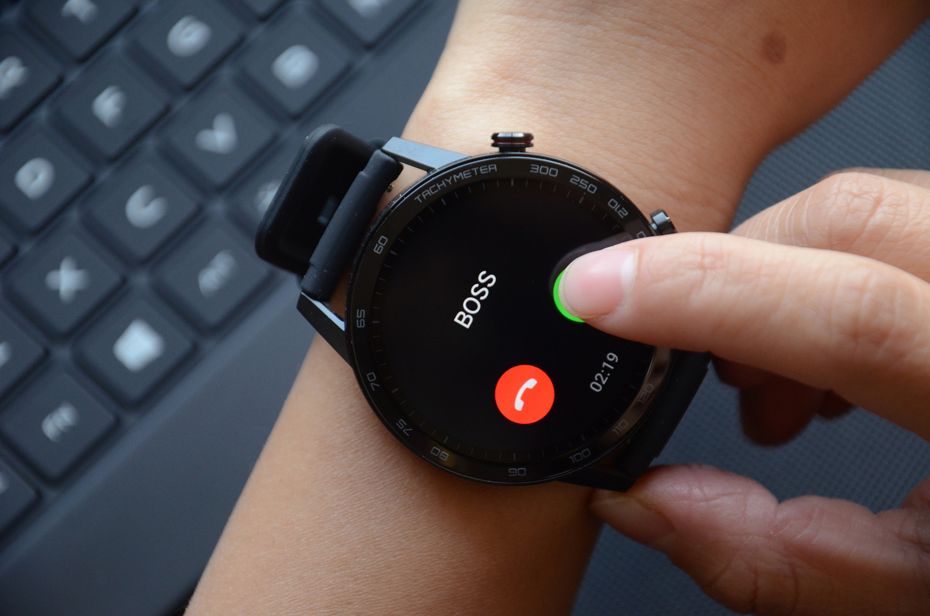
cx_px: 465
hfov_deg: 13.1
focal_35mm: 158
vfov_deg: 8.7
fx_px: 4060
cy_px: 308
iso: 1250
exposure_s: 1/125
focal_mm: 105
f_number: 5.6
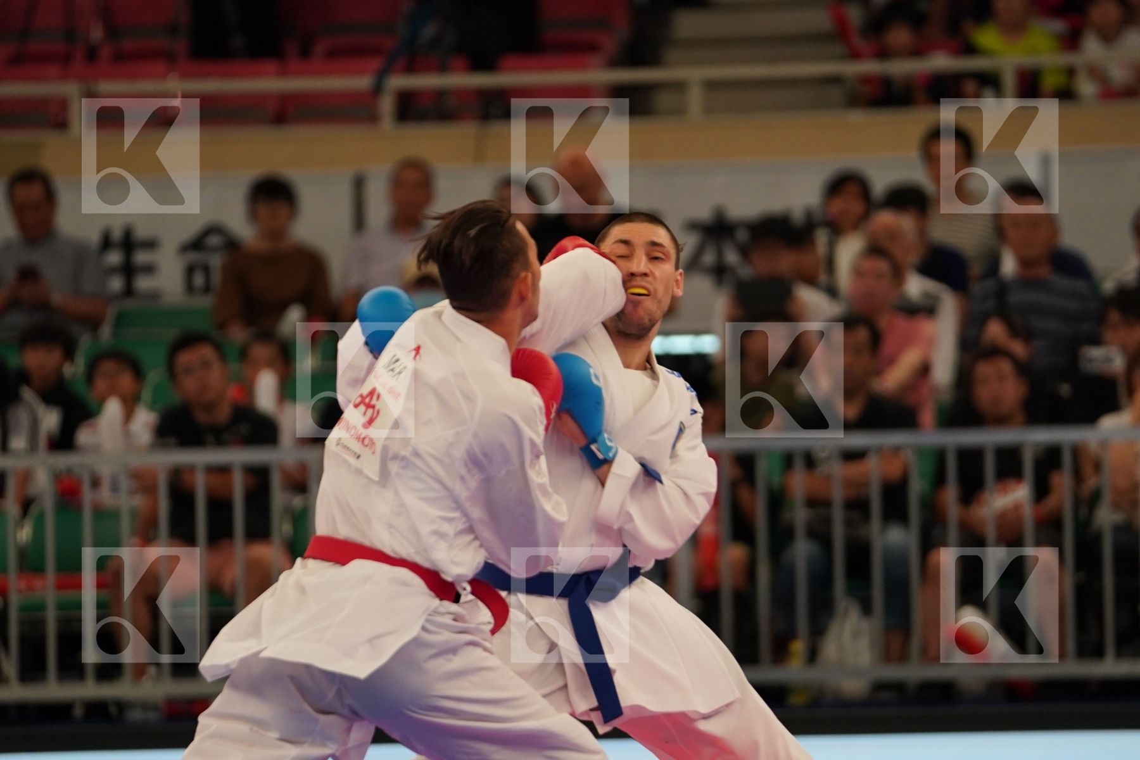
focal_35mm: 297
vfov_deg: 4.6
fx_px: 9404
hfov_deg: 6.9
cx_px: 570
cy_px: 380
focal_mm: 198
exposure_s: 1/1000
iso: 1600
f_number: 2.8
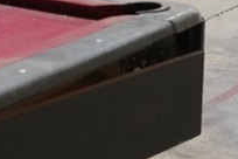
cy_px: -161
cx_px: 61
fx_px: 1163
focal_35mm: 176
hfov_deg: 11.7
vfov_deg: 7.5
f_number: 5.6
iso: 10000
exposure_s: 1/320
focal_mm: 35
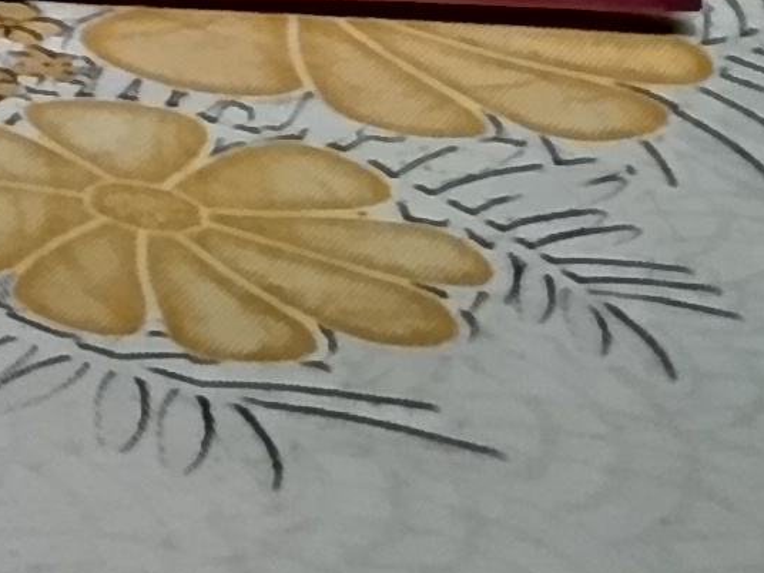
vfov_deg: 7.6
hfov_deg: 8.1
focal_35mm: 179
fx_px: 3951
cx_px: -2003
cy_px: -931
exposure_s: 1/25
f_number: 1.7
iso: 1391
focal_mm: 5.31
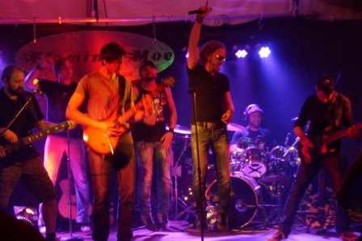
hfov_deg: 17.1
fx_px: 1206
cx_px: 181
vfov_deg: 11.4
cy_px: 120
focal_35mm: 120
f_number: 5.6
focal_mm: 80
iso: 3200
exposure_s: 1/60
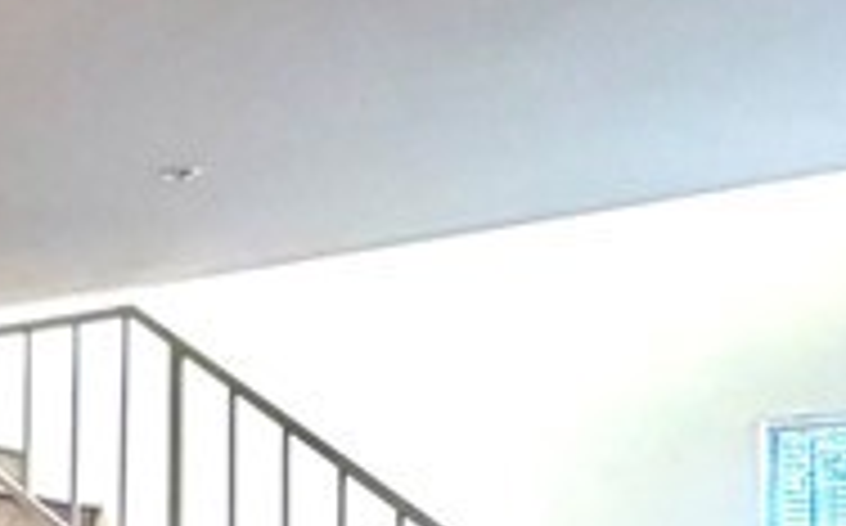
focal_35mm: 81
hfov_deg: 19.5
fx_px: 1865
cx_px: -648
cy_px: 715
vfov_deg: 15.2
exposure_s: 1/60
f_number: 2.2
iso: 200
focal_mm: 2.22
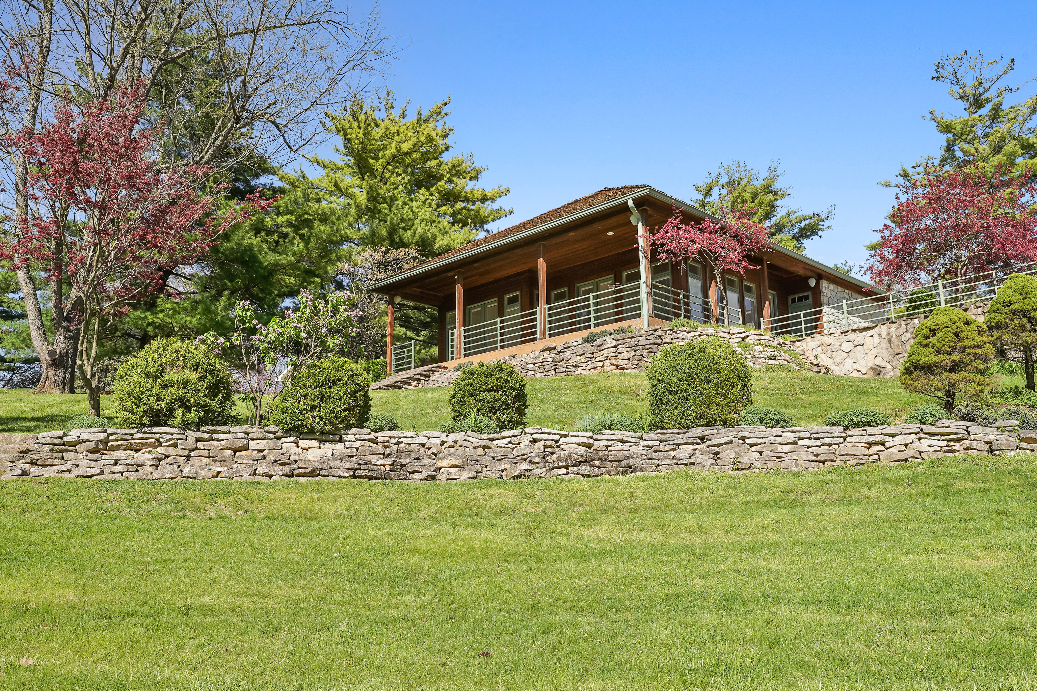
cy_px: 346
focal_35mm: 29
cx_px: 518
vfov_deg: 45.0
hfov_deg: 63.7
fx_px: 835
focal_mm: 19.8
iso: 100
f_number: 7.1
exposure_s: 1/250
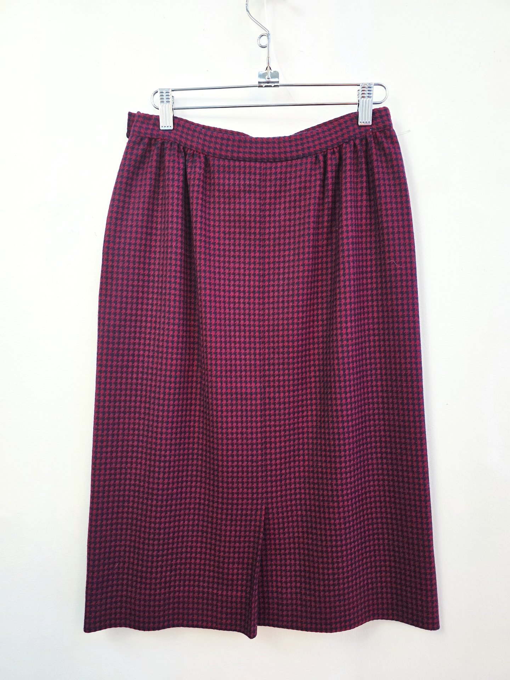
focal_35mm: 23
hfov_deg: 58.9
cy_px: 340
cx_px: 255
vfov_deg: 73.9
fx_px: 452
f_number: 1.7
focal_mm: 6.3
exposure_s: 1/120
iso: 200
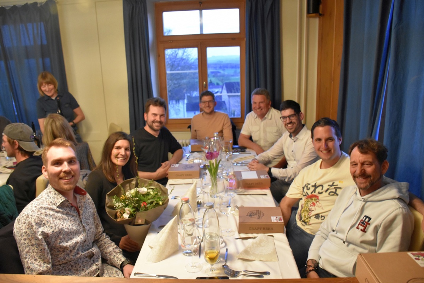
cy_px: 142
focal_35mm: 27
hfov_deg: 67.4
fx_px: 318
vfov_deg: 47.9
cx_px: 212
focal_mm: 18
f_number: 4
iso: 3200
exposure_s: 1/60
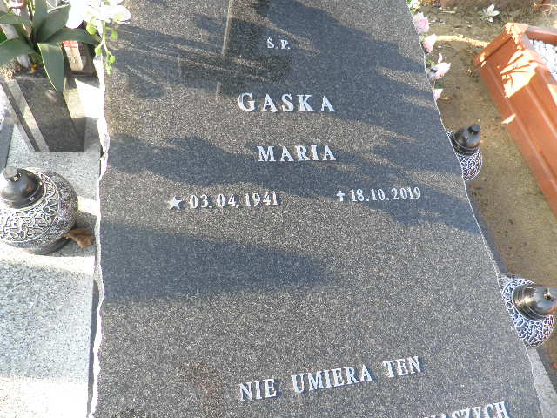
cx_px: 278
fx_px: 386
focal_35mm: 24
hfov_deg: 71.6
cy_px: 209
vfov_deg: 56.8
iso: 64
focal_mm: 4.3
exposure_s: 1/80
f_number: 3.3
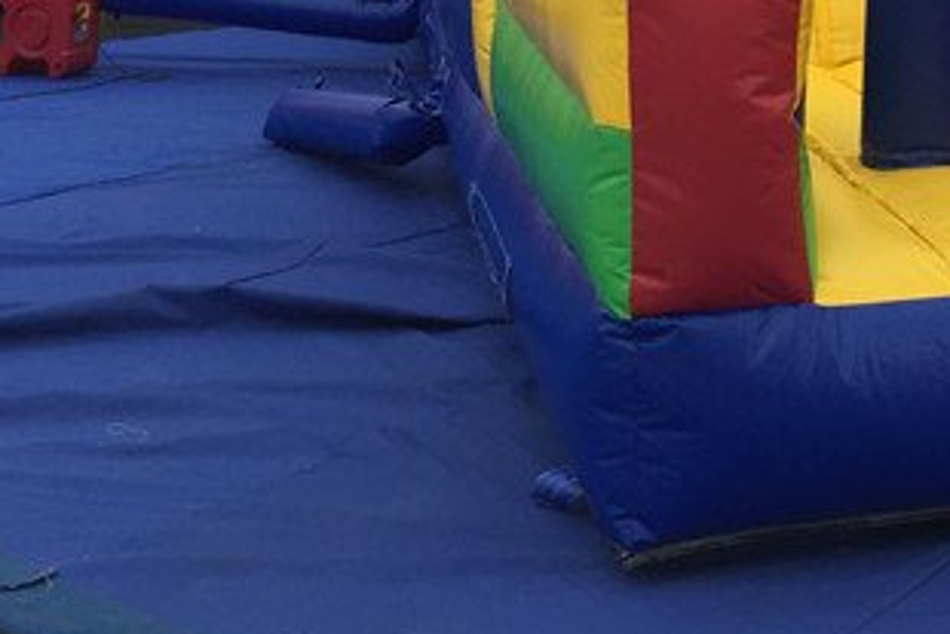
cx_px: 978
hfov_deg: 26.1
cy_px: -153
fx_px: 1927
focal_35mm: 73
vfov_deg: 17.7
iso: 32
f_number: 2.2
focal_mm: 4.15
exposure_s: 1/2083
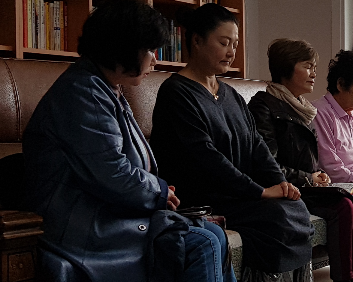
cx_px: 489
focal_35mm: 87
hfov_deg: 19.8
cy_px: 153
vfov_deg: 17.7
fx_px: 909
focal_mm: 4.2
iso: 40
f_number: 1.7
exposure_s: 1/304
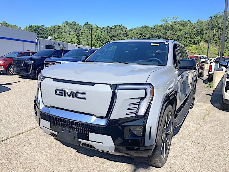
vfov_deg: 49.7
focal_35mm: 28
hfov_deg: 63.4
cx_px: 114
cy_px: 86
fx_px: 185
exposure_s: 1/1517
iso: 20
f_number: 1.8
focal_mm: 3.99
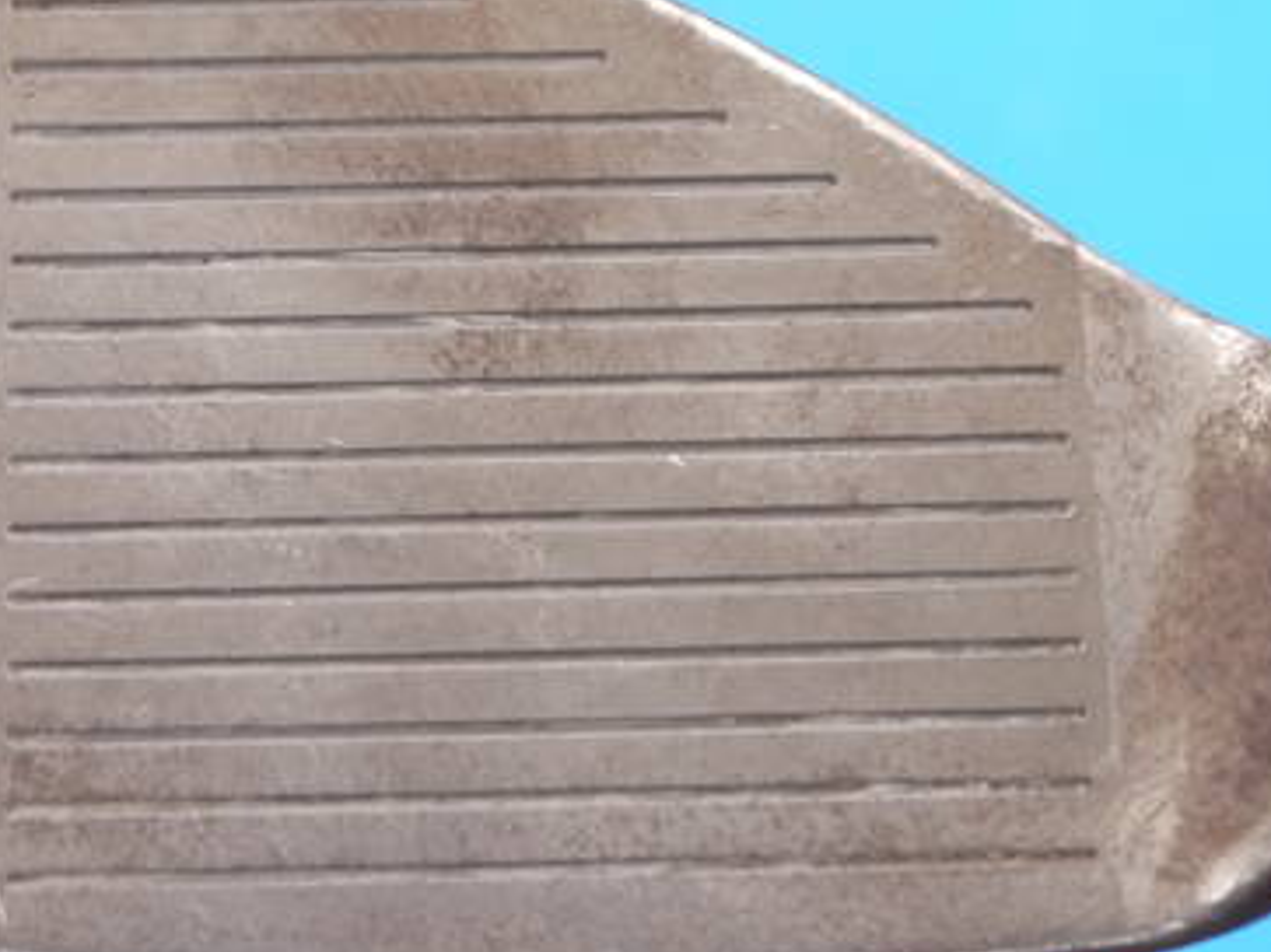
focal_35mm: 148
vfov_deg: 10.0
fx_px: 5432
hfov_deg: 13.3
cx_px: 539
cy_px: 410
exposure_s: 1/60
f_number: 5.6
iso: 800
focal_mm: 42
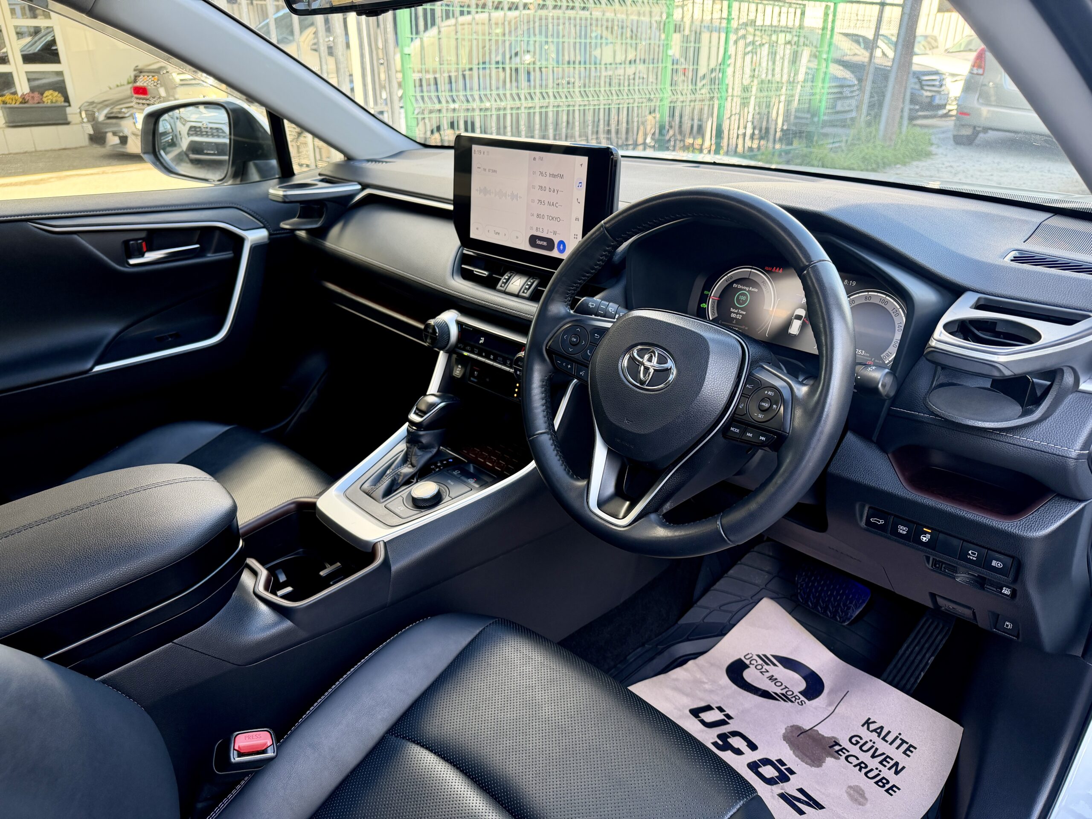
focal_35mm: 24
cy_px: 410
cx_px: 546
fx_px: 757
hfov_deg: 71.6
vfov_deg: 56.8
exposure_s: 1/207
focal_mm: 6.76
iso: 160
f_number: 1.78
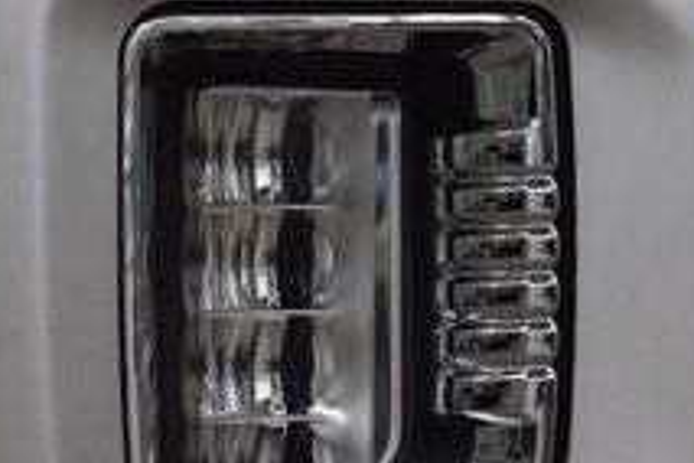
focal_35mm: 316
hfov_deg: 6.5
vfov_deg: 4.3
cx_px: 375
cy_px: 276
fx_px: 6091
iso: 1600
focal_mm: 70
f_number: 6.3
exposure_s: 1/125
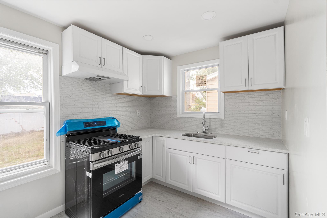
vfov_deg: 77.3
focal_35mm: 15
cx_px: 164
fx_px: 136
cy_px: 109
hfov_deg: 100.4
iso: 250
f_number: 8
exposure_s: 1/320
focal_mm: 10
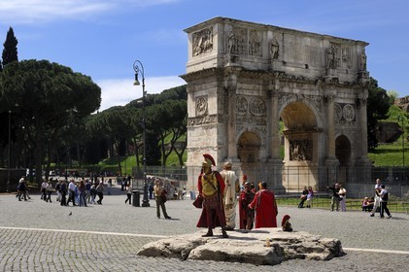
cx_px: 204
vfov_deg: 28.0
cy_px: 136
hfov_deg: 41.1
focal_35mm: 48
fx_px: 545
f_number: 10
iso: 100
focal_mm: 32
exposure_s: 1/125
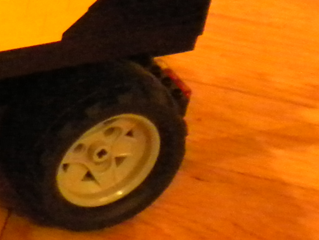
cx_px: -452
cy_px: 98
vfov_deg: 7.9
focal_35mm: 187
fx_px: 1724
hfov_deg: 9.4
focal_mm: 6.6
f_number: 3.5
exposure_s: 1/8.7
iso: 800
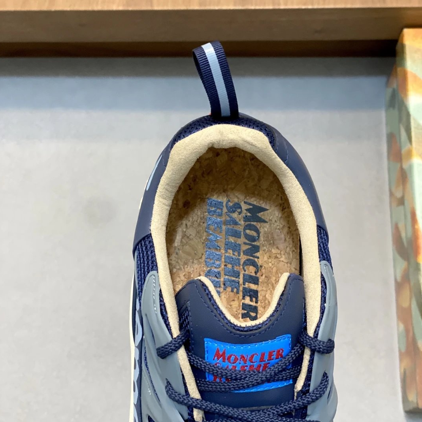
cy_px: 182
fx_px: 855
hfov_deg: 27.7
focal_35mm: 62
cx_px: 212
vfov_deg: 27.7
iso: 250
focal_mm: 6
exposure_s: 1/100
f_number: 2
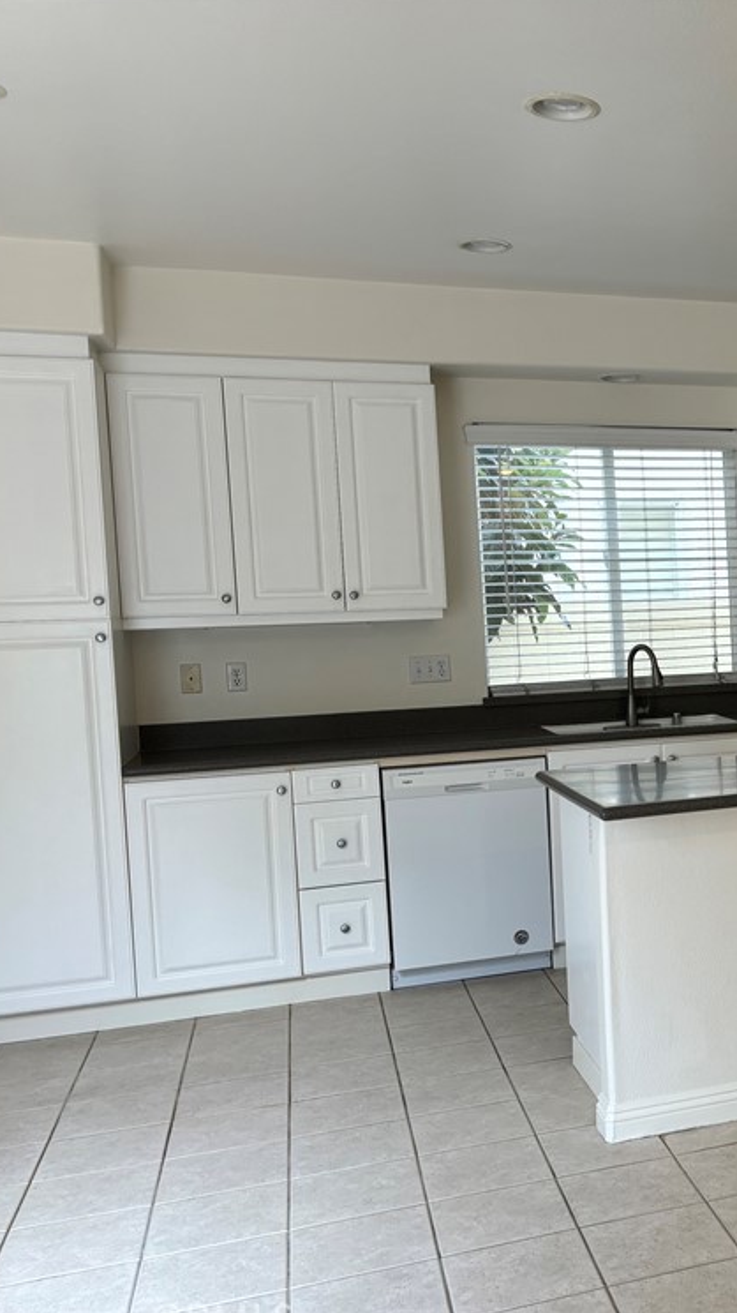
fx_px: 1356
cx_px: 880
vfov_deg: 51.6
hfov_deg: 27.0
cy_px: 667
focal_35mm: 39
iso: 64
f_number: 1.6
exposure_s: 1/120
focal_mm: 5.96
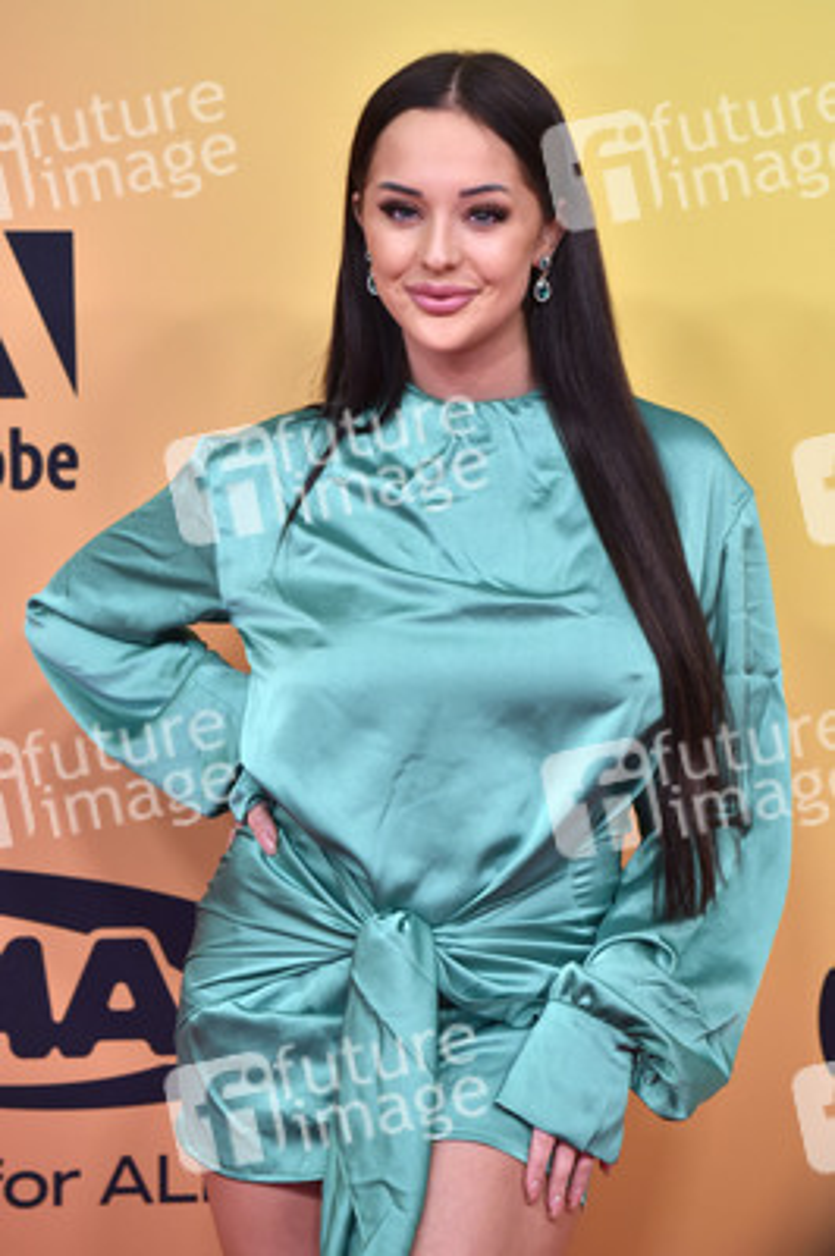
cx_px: 418
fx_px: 5750
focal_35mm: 165
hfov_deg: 8.3
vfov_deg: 12.5
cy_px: 628
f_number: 5.6
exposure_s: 1/250
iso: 2000
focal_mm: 165
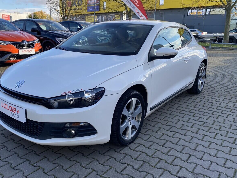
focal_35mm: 32
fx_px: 219
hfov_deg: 56.4
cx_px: 96
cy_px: 89
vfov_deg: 44.2
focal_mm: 4.25
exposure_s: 1/517
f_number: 1.8
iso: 32
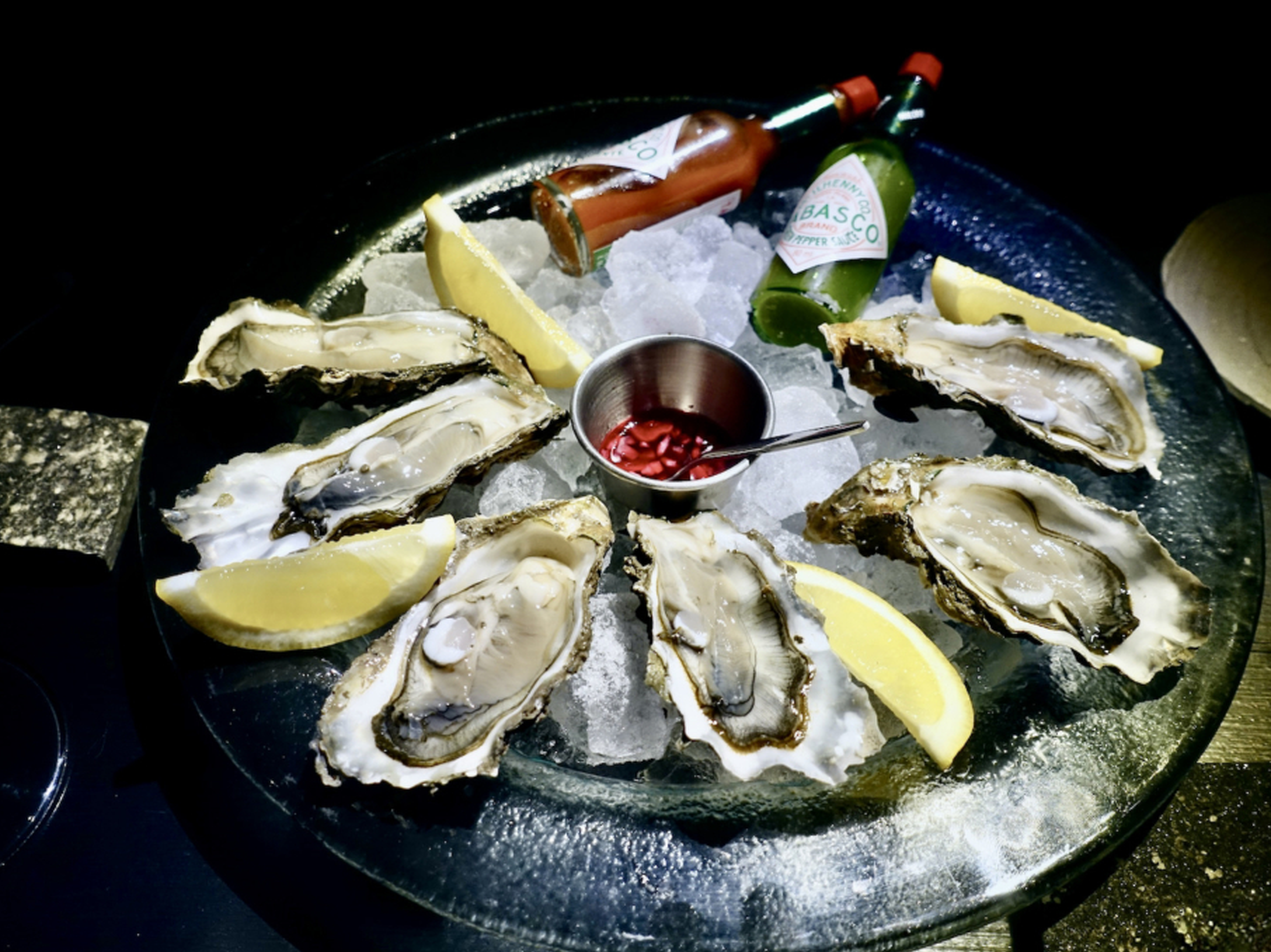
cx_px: 657
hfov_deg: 52.6
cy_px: 476
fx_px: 1285
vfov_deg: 40.7
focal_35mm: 35
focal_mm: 11.81
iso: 640
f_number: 2.8
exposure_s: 1/40
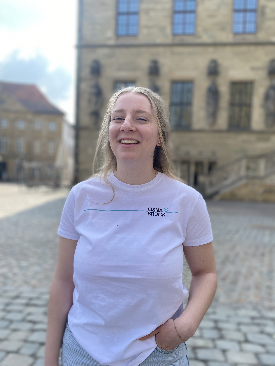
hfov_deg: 53.1
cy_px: 183
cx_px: 138
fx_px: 275
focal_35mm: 26
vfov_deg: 67.3
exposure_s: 1/1103
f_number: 1.8
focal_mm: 4.25
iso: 32
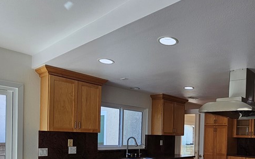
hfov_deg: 61.3
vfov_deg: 39.8
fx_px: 201
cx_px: 190
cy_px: 145
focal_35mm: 29
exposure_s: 1/281
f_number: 2.2
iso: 50
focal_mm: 2.2
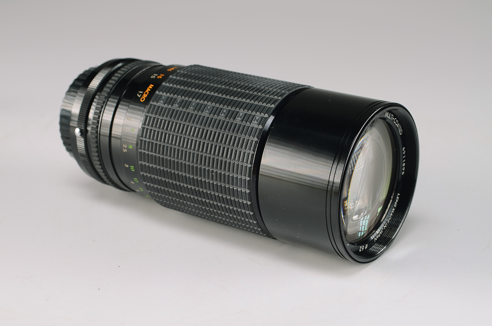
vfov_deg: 17.4
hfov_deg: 26.0
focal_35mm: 78
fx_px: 1064
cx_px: 246
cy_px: 163
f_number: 10
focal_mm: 52
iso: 100
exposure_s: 1/80
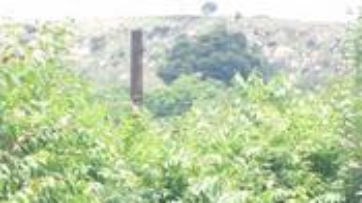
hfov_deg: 13.6
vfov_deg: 7.2
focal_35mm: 158
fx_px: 1515
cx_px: 97
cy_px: 469
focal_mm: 22
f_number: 7.1
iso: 400
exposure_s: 1/200
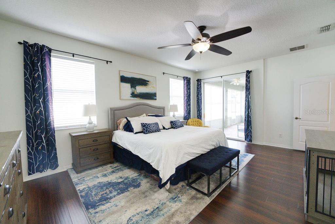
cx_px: 168
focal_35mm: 15
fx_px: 136
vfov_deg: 78.9
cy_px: 112
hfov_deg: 101.9
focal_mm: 14.6
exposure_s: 1/125
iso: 2500
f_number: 8
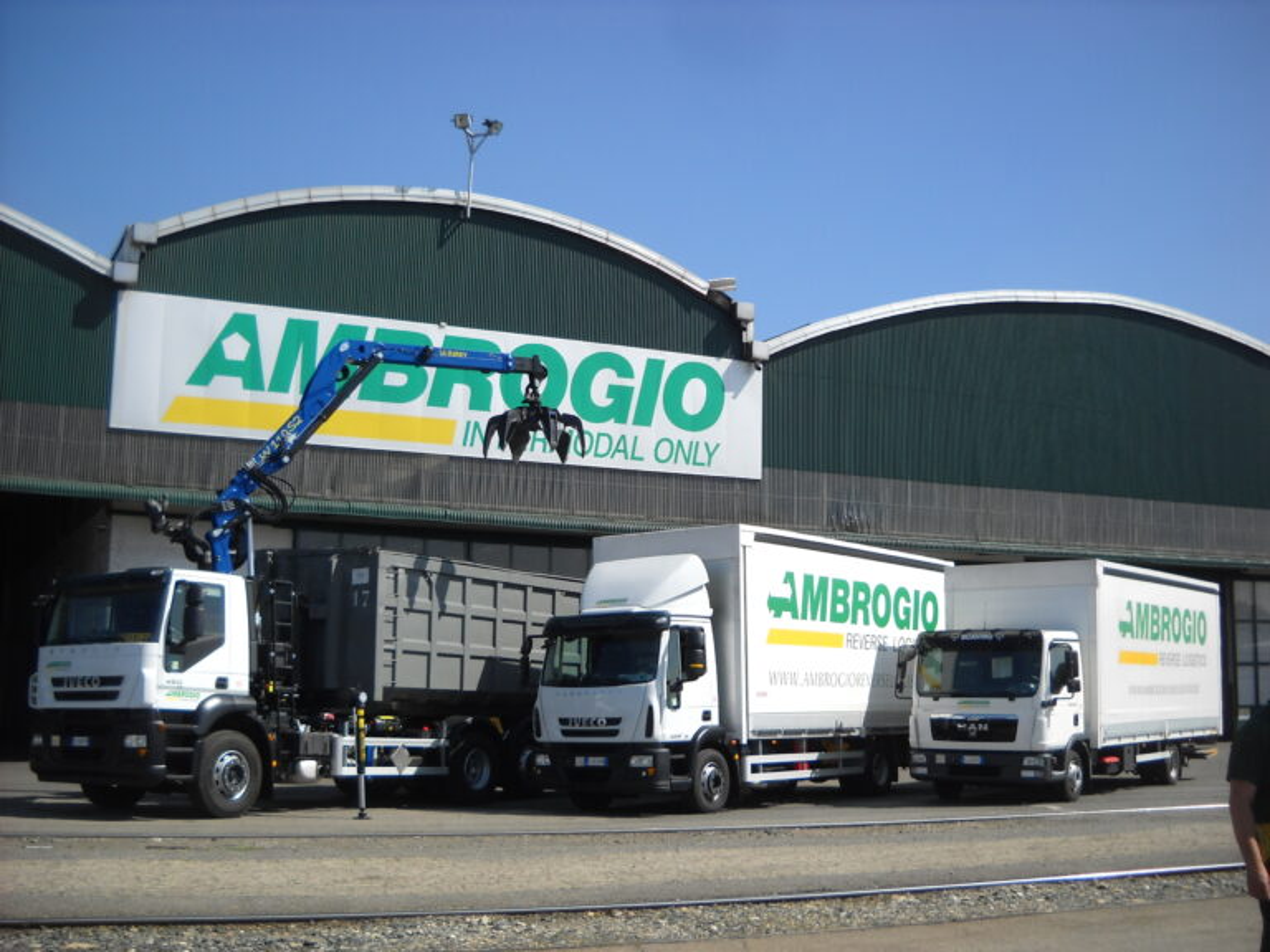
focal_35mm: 41
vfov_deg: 35.1
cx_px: 635
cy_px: 476
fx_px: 1504
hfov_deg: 45.8
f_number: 5.5
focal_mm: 6.72
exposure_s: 1/309
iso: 64
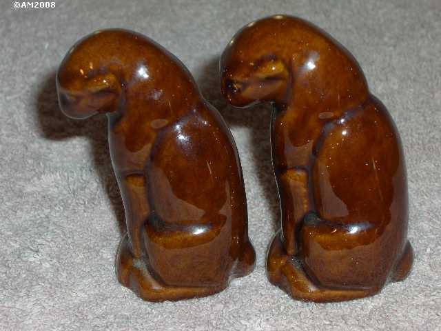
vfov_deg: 15.9
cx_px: 220
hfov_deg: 21.1
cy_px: 166
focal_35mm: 93
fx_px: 1185
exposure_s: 1/30
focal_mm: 19.4
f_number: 9.6
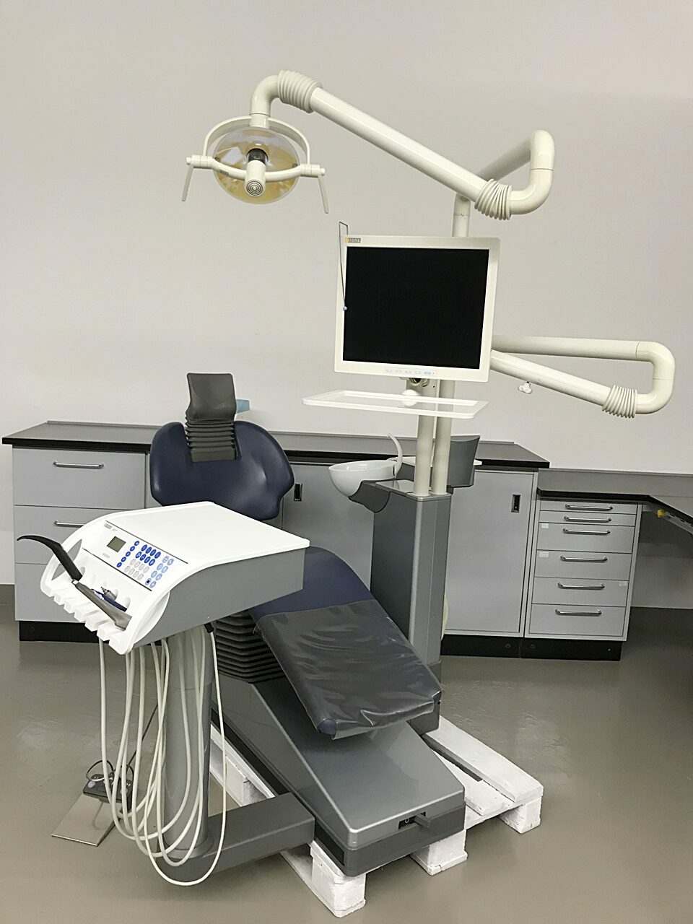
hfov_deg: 49.7
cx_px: 346
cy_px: 462
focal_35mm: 28
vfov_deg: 63.4
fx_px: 747
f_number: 1.8
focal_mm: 3.99
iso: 40
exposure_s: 1/25
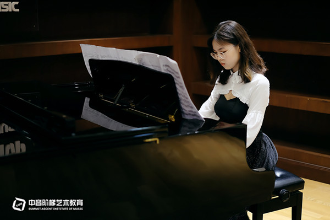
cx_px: 165
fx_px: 485
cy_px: 110
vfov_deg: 25.5
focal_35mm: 53
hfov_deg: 37.5
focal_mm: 35
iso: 400
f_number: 1.4
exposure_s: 1/100
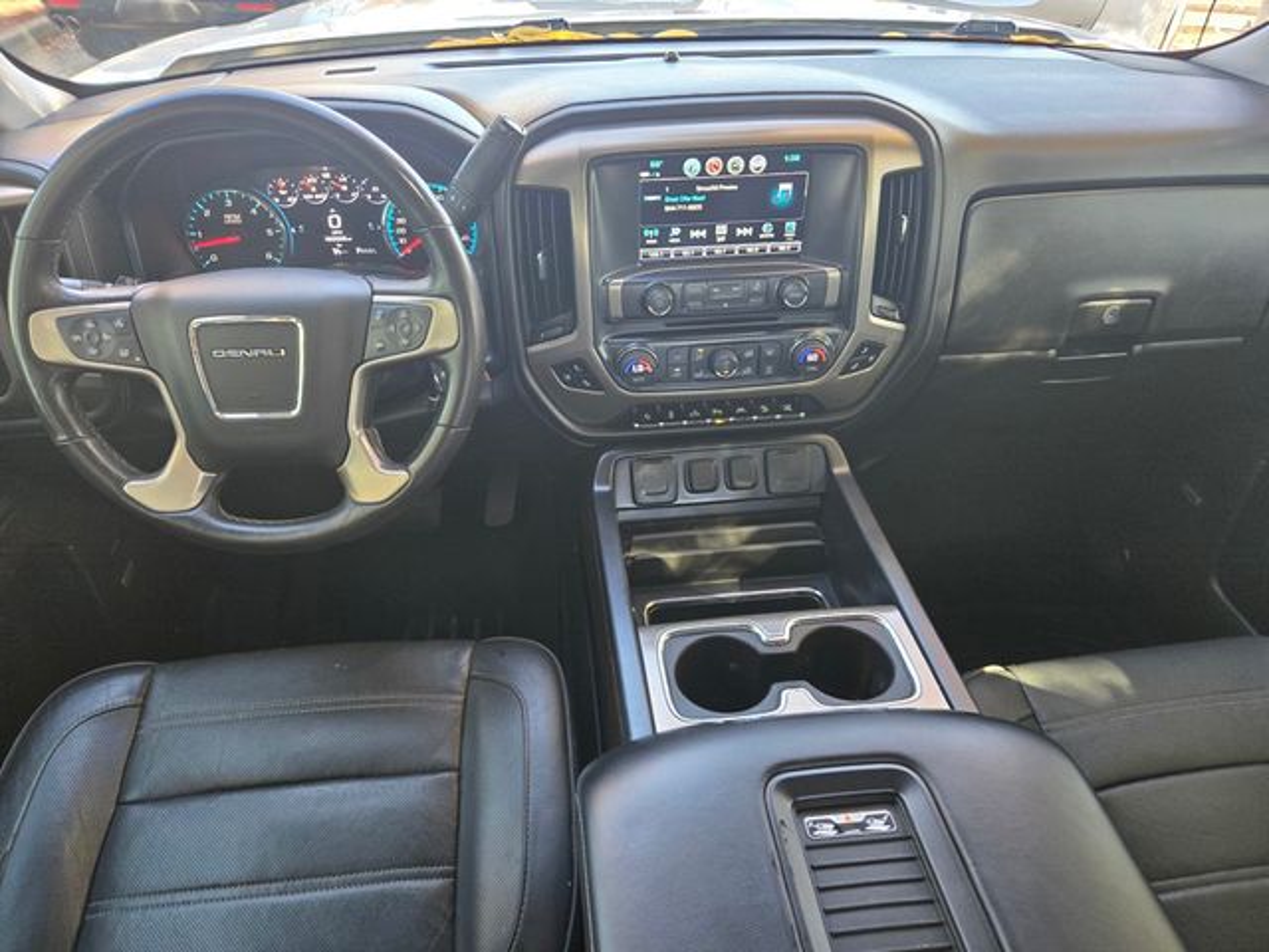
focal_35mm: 23
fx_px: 843
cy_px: 476
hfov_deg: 73.9
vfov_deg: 58.9
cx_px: 634
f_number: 1.8
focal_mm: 5.4
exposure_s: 1/120
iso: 320
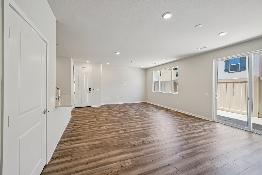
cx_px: 131
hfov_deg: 104.3
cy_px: 88
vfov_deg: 81.2
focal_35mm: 14
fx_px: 102
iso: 250
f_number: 8
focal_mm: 14
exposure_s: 1/30
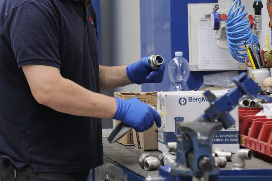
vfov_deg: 5.1
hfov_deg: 7.7
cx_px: 111
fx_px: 2024
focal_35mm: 268
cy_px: 34
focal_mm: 160
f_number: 5.6
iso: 2000
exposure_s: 1/320
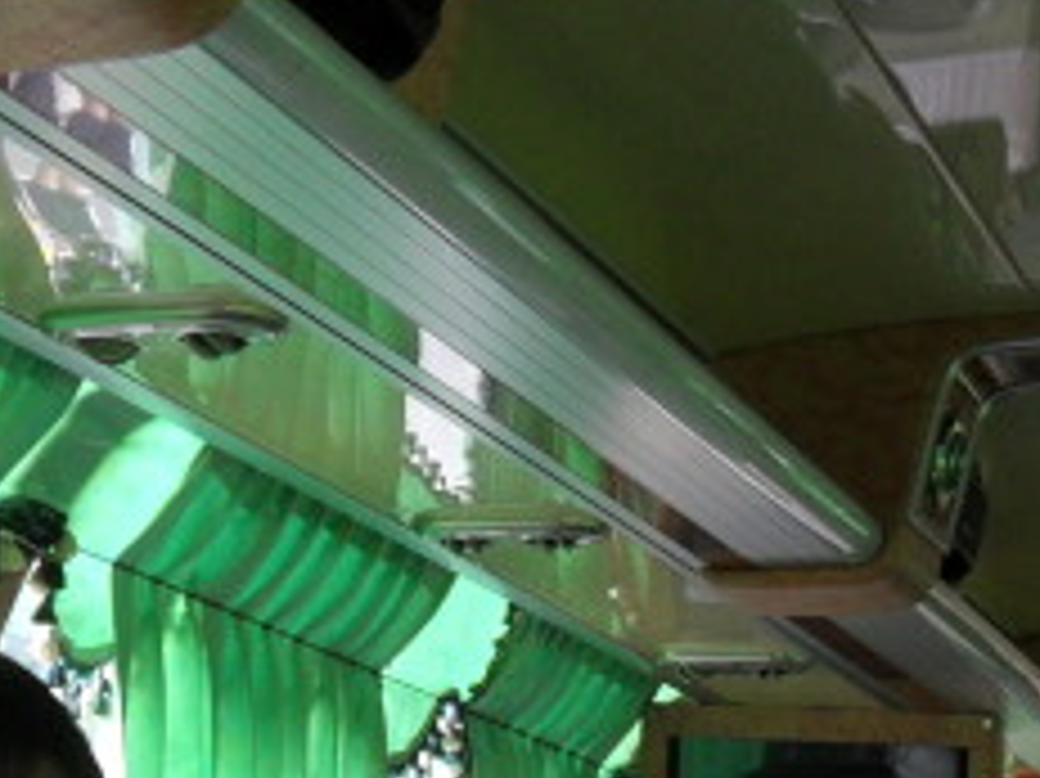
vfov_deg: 14.8
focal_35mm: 97
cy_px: 868
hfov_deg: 19.9
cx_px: 153
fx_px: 2913
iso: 100
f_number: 2.8
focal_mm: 6.2
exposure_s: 1/60
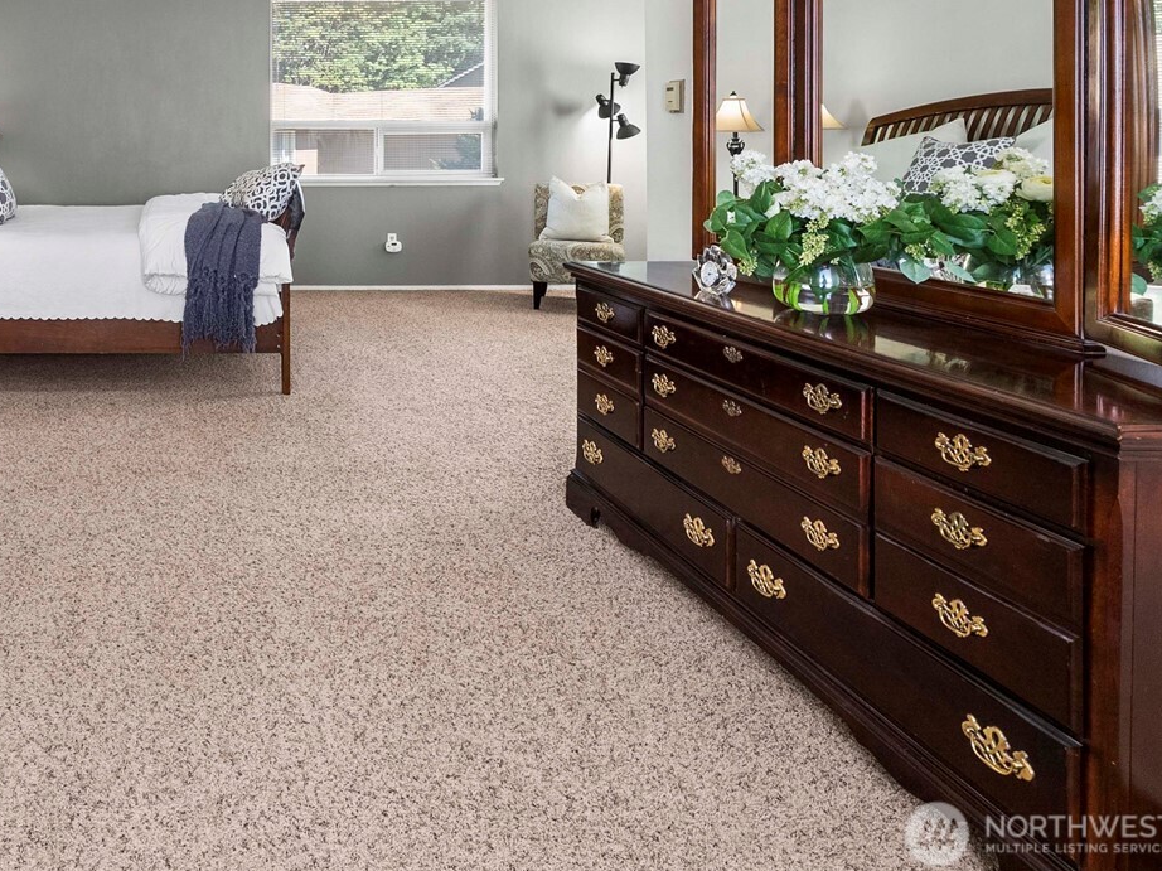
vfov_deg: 54.6
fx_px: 772
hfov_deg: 63.4
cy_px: 169
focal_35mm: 23
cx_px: 144
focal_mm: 13
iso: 1000
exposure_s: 1/15
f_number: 7.1
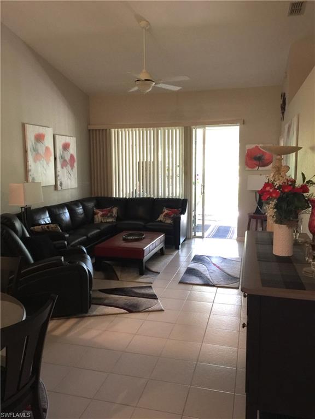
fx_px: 352
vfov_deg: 61.7
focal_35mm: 29
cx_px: 158
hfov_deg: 48.2
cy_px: 210
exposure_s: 1/15
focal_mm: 4.15
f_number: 2.2
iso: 100
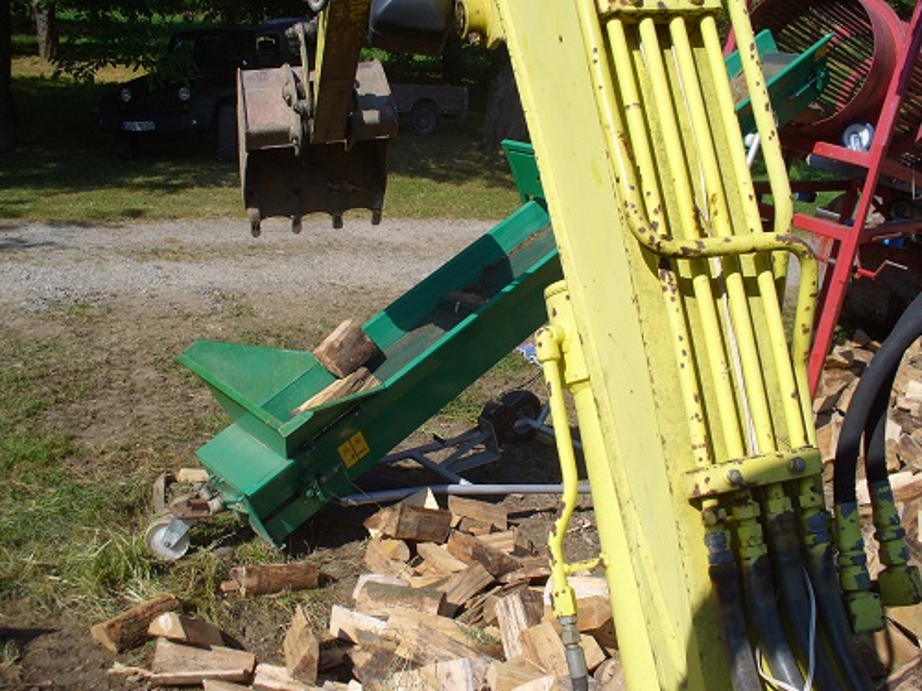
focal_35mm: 37
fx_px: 985
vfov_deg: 38.7
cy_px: 346
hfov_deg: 50.1
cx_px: 461
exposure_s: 1/320
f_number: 5.6
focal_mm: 6.1
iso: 64
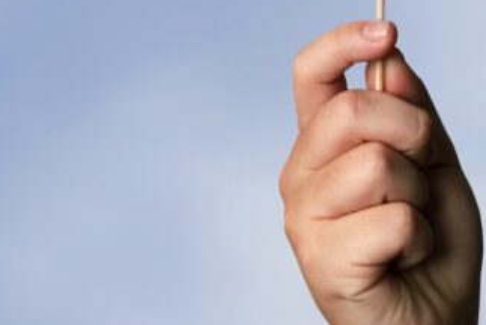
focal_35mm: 177
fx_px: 2392
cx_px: 605
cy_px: -238
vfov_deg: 7.6
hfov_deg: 11.3
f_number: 8
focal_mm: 50
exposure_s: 1/125
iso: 160
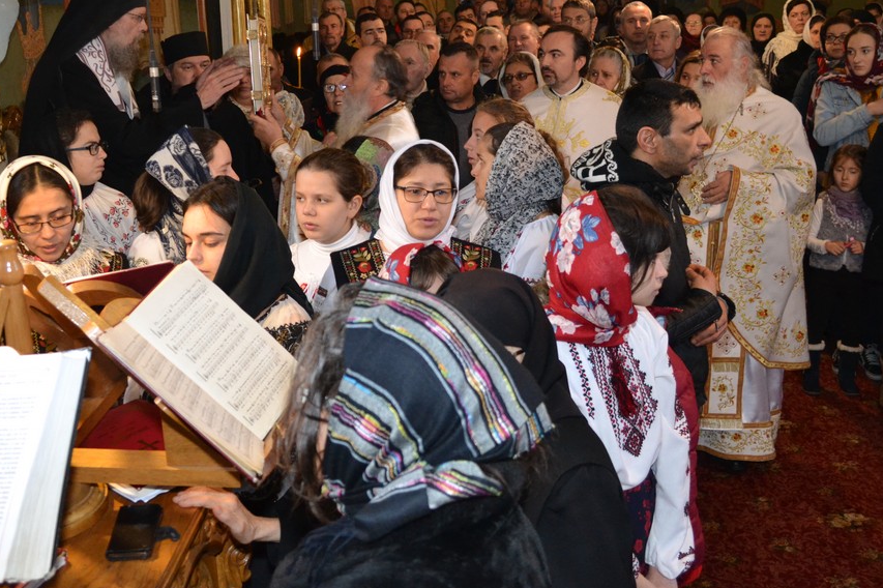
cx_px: 379
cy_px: 214
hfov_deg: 50.5
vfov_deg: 34.8
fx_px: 932
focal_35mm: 38
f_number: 3.5
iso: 1600
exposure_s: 1/60
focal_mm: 18
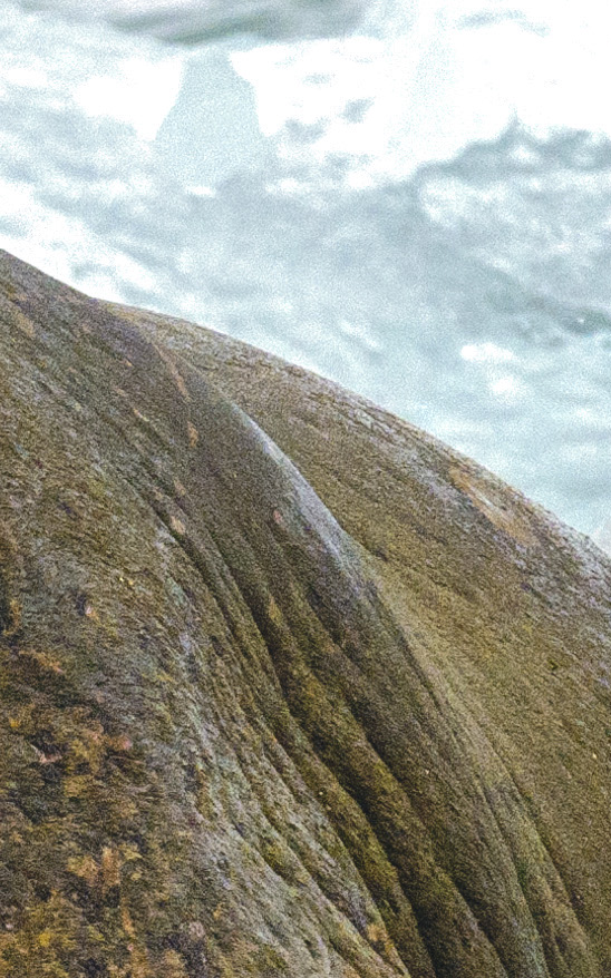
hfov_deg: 0.7
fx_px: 50271
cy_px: 400
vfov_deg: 1.1
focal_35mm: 1885
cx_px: 27
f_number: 7.1
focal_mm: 220
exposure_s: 1/800
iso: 640
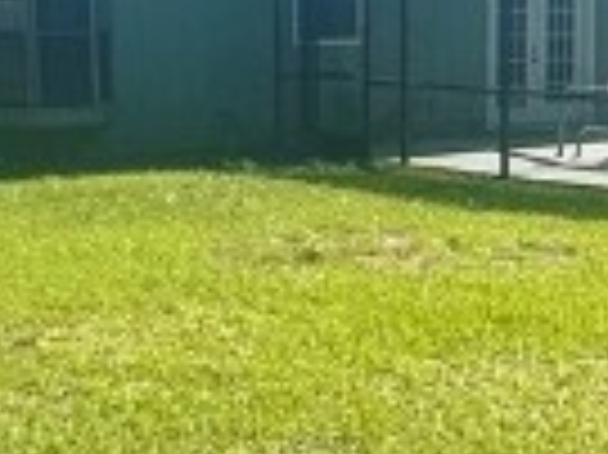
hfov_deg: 18.4
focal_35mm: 106
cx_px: 504
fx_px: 1860
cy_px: 265
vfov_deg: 13.9
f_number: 2.2
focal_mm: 2.22
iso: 50
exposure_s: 1/1855
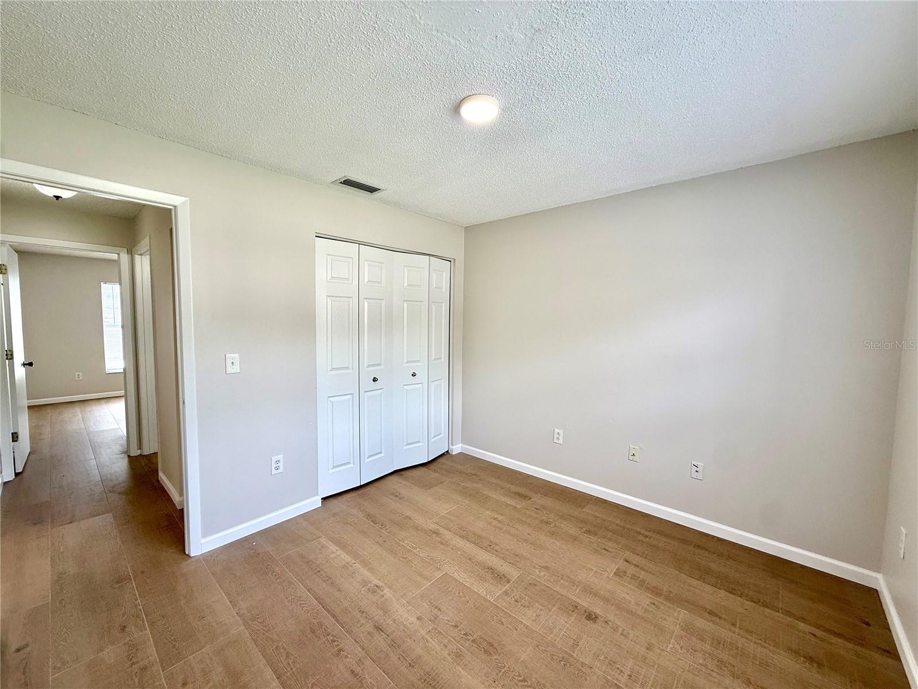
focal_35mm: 14
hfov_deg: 102.1
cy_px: 344
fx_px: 371
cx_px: 459
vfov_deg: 85.7
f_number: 2.2
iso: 64
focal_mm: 2.22
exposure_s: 1/99
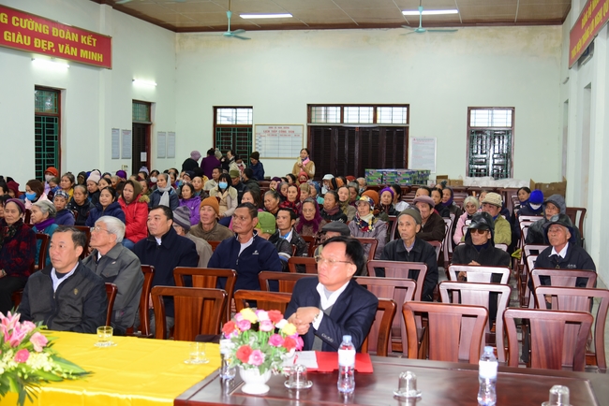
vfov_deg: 29.3
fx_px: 778
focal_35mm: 46
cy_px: 203
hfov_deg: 42.7
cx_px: 304
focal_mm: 46
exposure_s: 1/40
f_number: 4
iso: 640
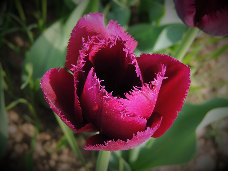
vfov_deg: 19.6
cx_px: 114
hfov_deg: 26.0
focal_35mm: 75
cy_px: 86
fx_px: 494
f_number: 3.9
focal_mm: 13.3
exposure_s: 1/100
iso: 100
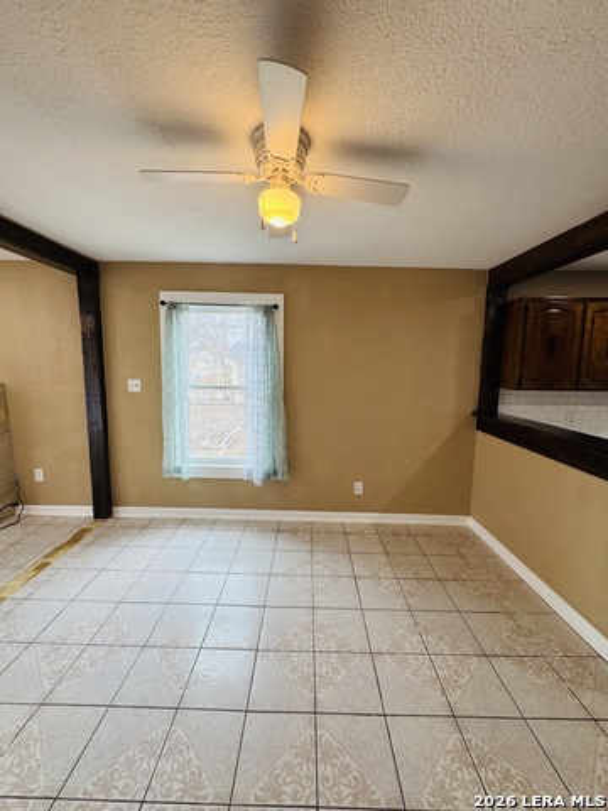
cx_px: 304
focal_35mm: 14
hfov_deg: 85.7
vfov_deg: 102.1
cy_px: 406
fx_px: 328
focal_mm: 2.22
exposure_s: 1/120
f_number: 2.2
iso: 80
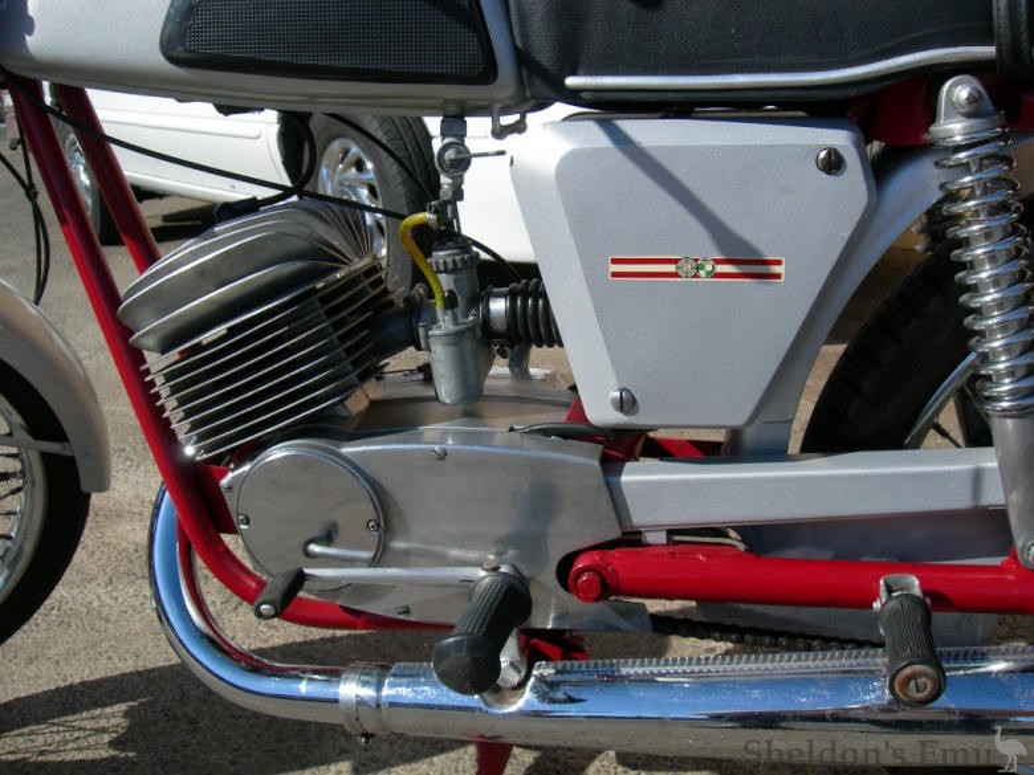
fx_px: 1135
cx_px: 517
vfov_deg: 37.7
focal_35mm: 38
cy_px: 388
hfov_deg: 49.0
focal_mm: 7.8
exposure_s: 1/466
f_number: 4.8
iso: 50
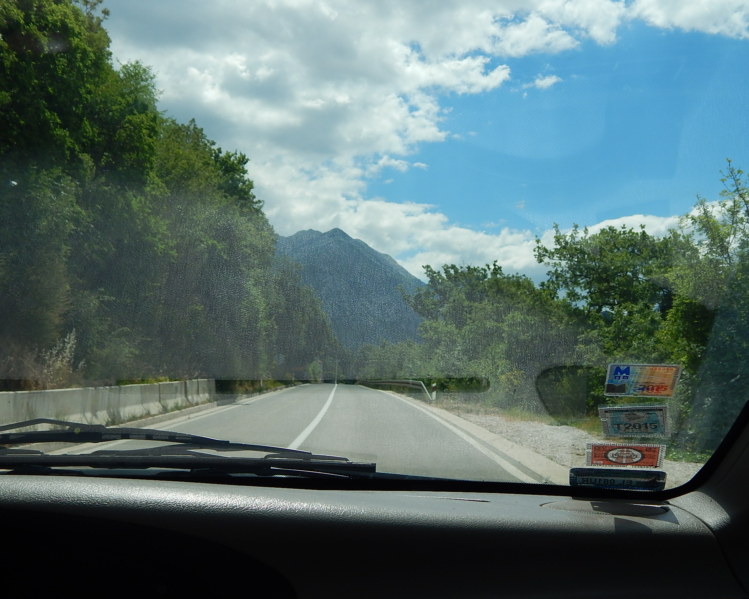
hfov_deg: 45.8
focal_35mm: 40
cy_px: 299
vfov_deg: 37.3
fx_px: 887
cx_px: 379
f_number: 6.9
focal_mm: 6.8
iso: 125
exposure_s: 1/500
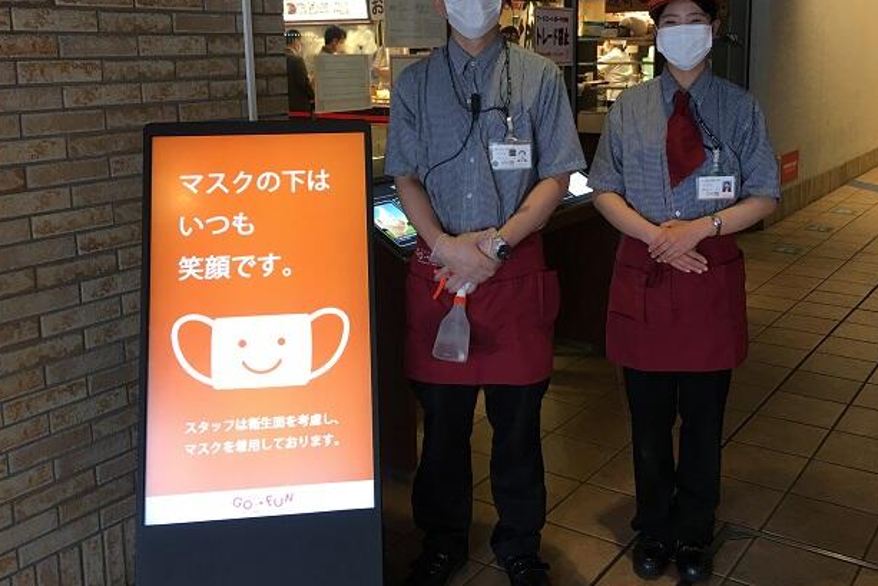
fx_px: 903
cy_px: 199
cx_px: 497
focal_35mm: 37
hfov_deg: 51.7
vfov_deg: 35.6
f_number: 2.2
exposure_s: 1/33
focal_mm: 4.2
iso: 40
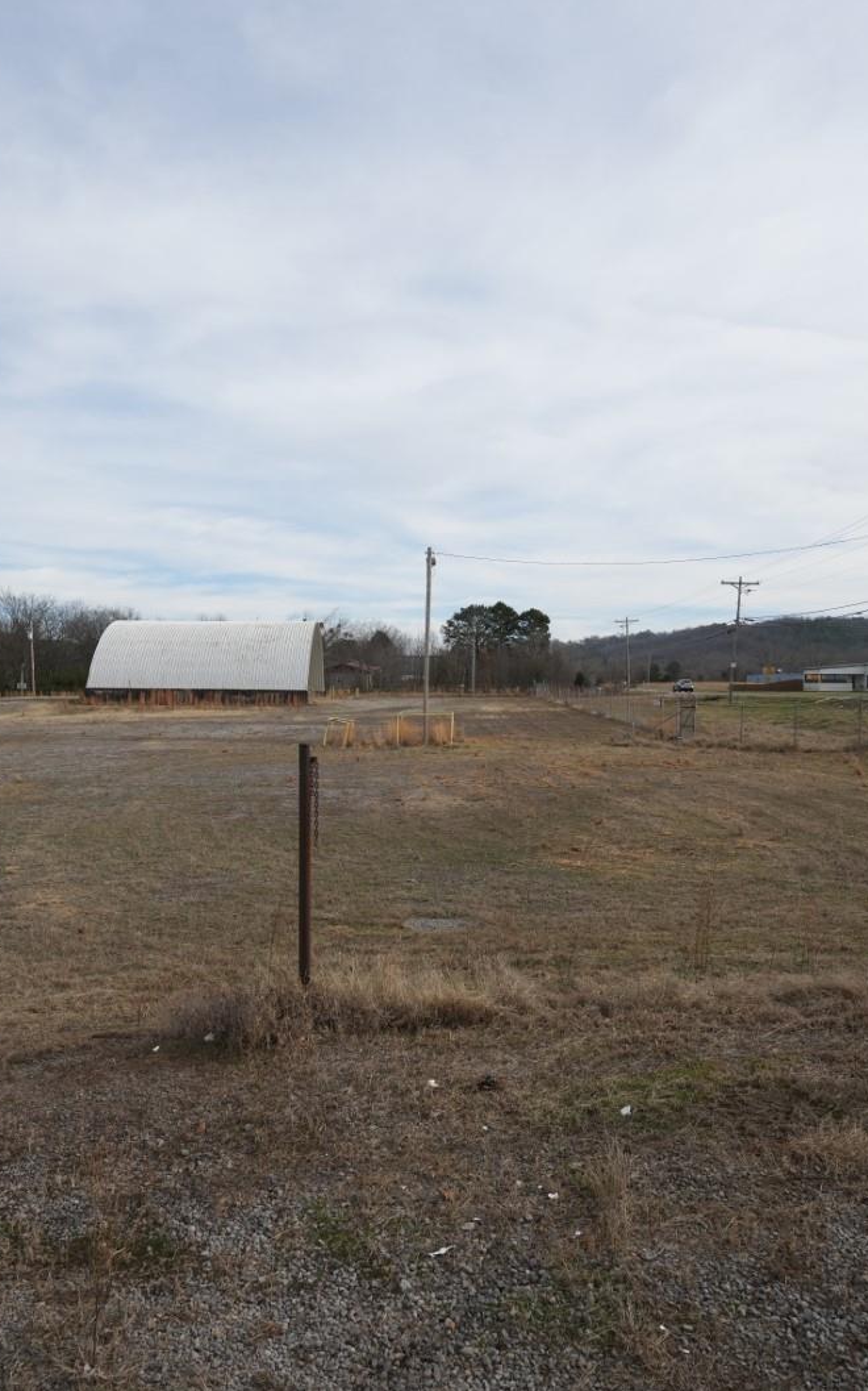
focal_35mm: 26
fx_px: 976
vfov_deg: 70.9
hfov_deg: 47.8
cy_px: 707
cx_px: 372
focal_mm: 16.5
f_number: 5.6
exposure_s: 1/2000
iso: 400
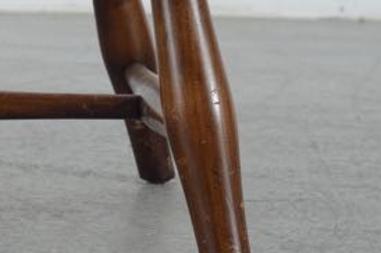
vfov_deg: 7.8
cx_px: 65
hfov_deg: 11.7
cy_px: 72
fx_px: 1850
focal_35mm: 175
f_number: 7.1
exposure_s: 1/125
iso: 100
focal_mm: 50
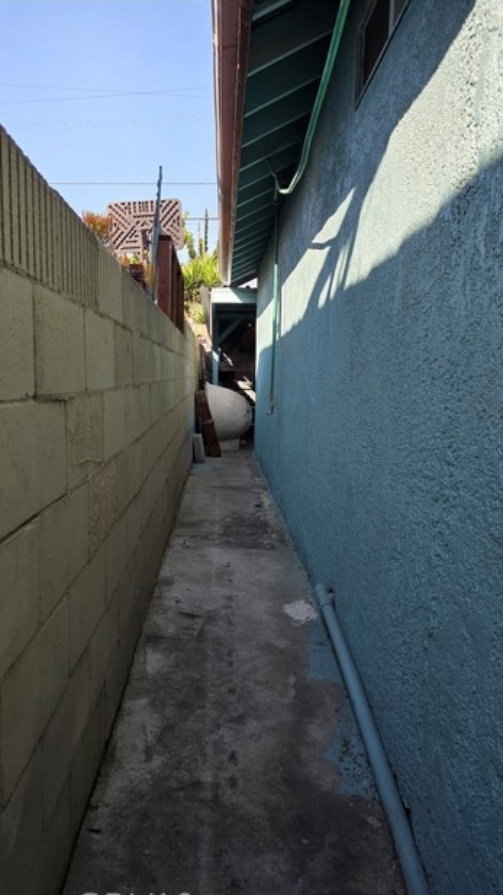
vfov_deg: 71.9
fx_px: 617
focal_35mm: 26
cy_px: 463
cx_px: 226
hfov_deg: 44.3
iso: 80
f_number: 1.7
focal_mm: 6.3
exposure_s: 1/1232
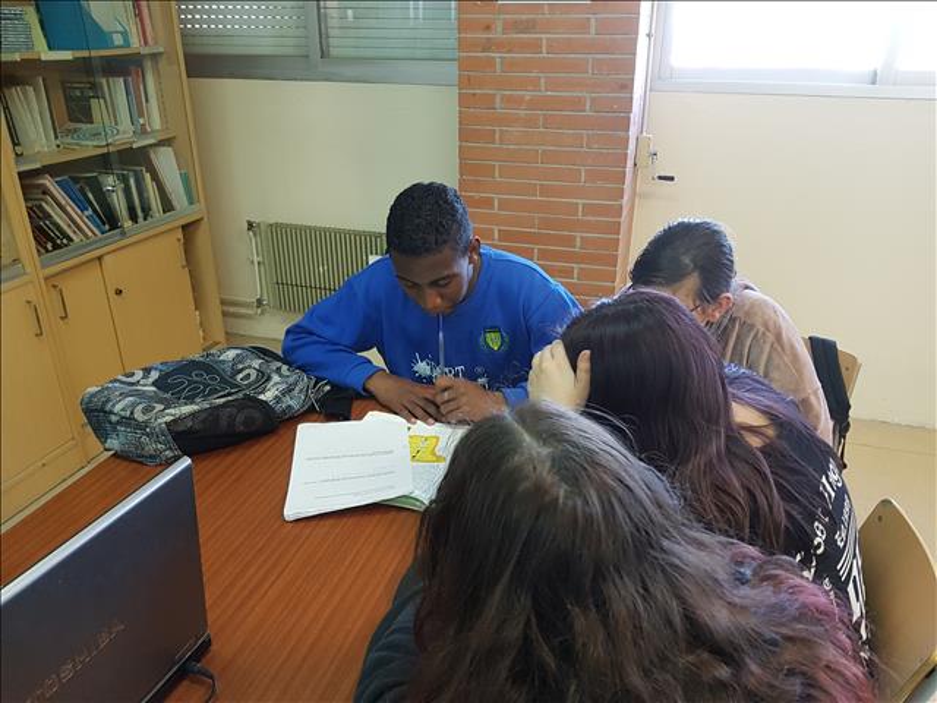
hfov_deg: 67.3
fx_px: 704
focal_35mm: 26
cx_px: 468
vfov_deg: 53.1
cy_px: 352
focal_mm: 4.2
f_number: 1.7
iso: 200
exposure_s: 1/50
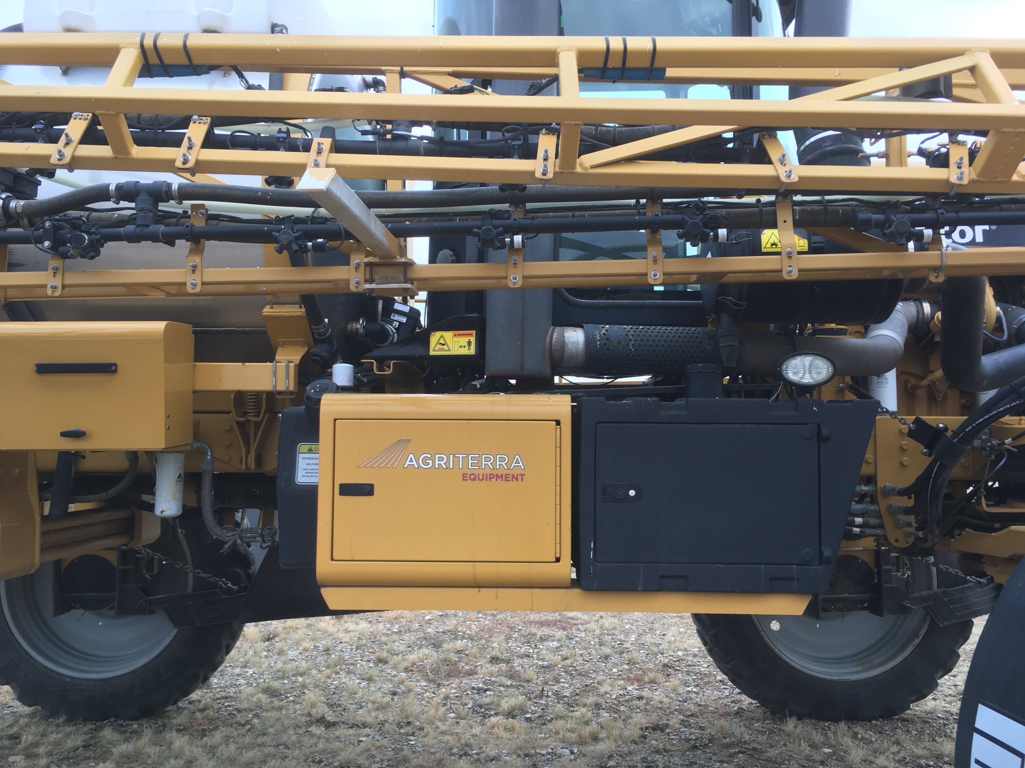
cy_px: 384
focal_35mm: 29
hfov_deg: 61.7
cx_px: 512
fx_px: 859
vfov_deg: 48.2
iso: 25
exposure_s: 1/60
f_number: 2.2
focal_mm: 4.15
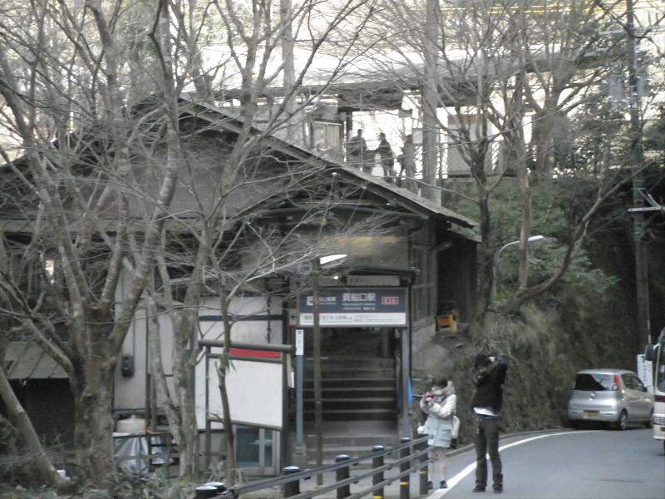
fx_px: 2075
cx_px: 332
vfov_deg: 13.7
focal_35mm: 108
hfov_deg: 18.2
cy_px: 250
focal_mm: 19.6
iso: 800
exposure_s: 1/125
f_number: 5.9
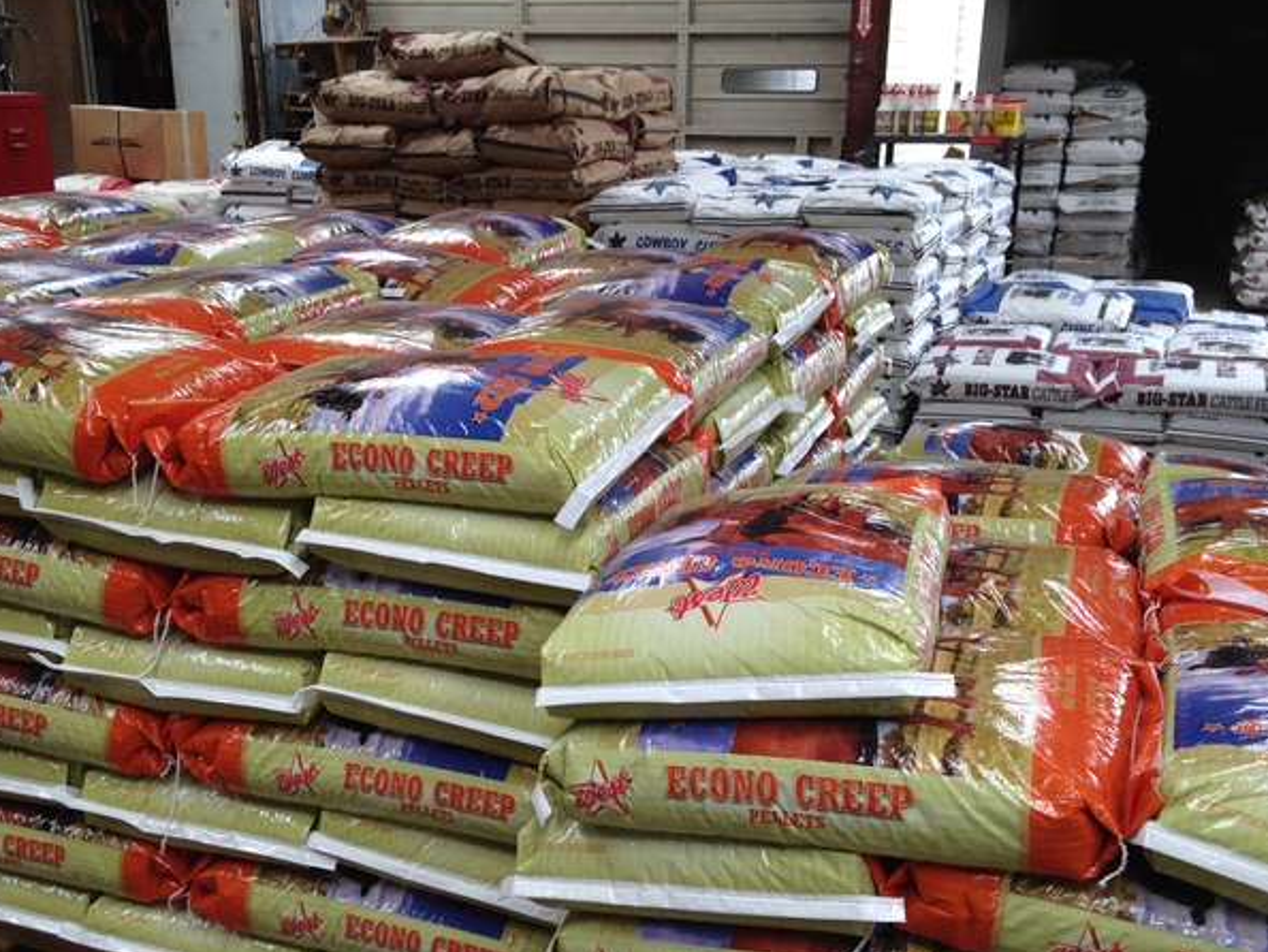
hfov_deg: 46.8
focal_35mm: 40
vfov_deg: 35.9
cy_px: 551
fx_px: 1466
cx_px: 617
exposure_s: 1/120
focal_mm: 4.12
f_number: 2.4
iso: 50
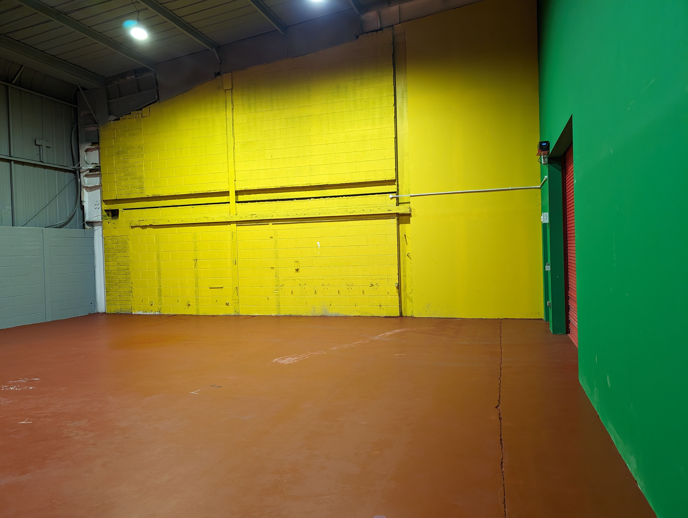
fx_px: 478
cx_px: 344
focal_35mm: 24
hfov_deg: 71.5
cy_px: 259
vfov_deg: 56.9
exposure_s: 1/100
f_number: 1.68
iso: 239
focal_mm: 6.9
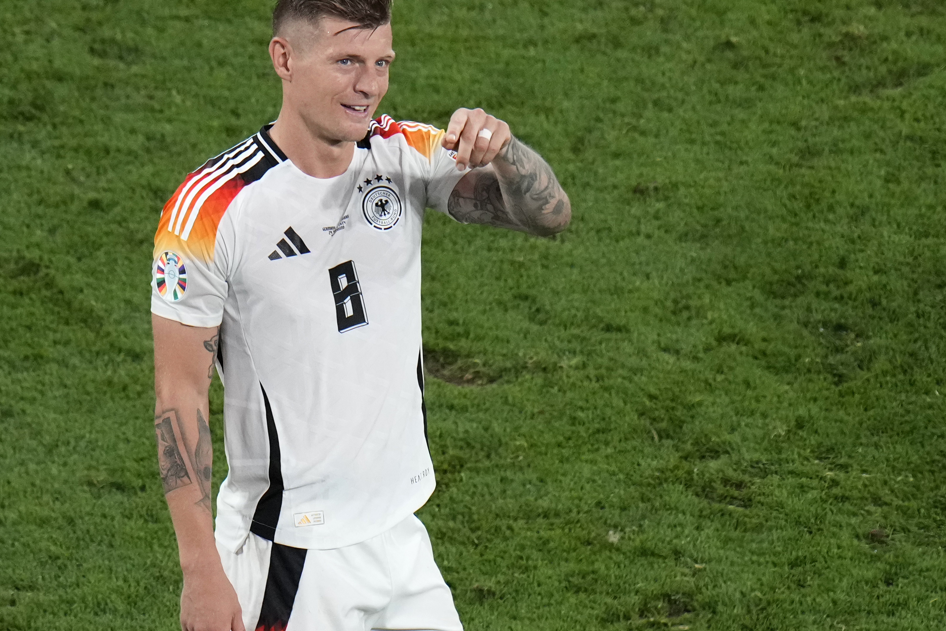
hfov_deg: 3.8
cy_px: 295
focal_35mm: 539
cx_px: 443
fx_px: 14163
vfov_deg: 2.6
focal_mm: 400
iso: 3200
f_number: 5
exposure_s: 1/1000
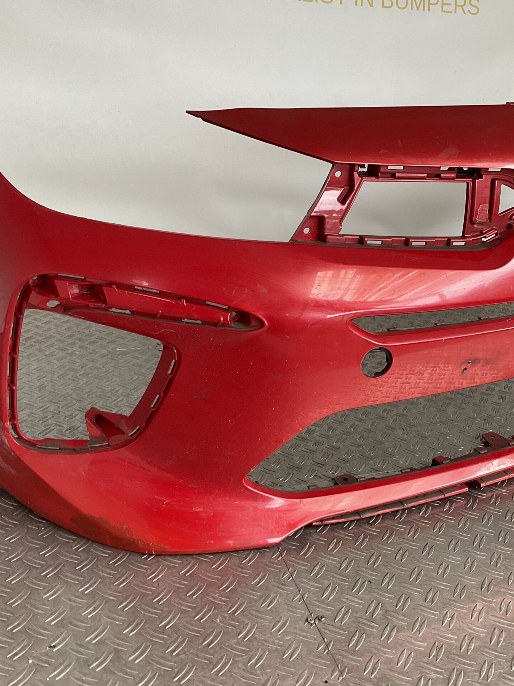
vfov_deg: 47.9
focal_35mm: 39
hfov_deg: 36.6
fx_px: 772
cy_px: 345
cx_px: 319
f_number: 1.8
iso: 64
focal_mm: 3
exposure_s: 1/50
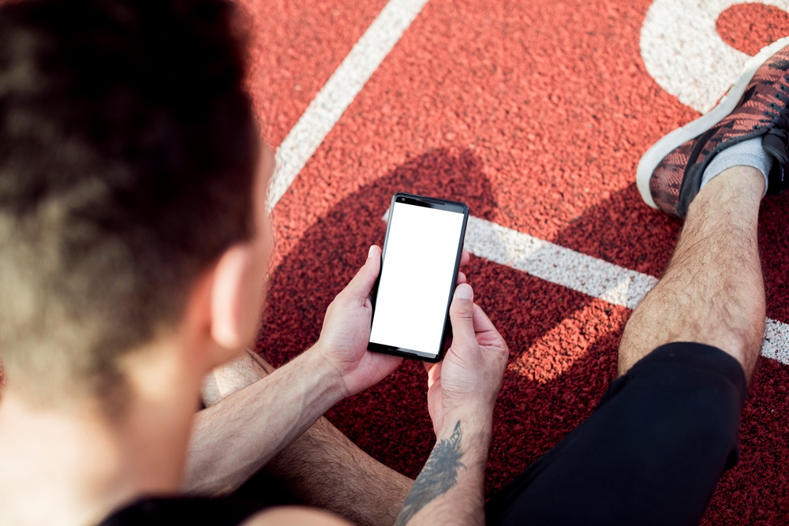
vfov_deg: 27.0
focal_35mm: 50
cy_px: 263
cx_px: 394
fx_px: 1096
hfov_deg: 39.6
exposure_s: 1/640
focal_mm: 50
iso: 400
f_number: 2.8
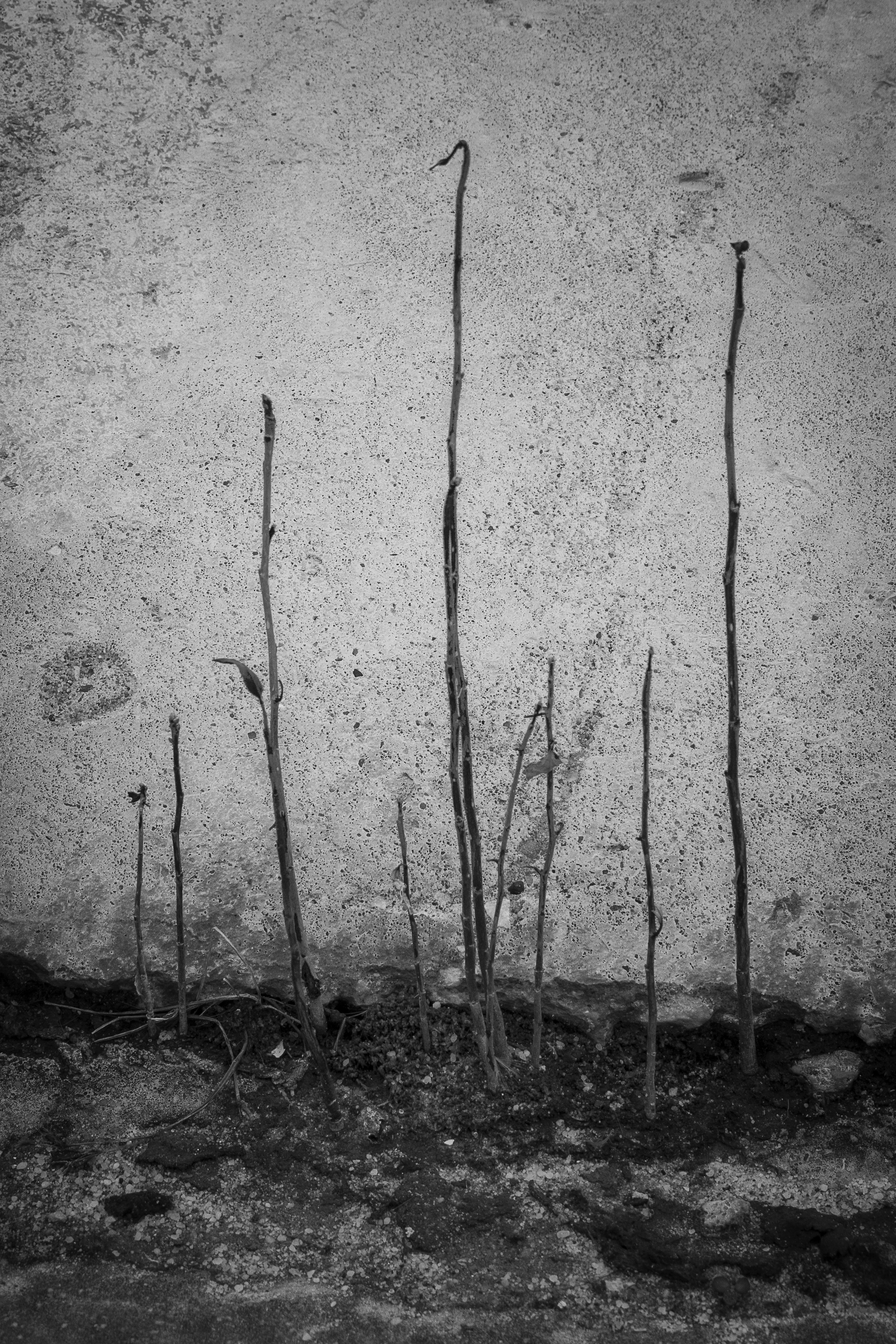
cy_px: 672
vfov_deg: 17.5
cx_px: 448
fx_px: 4368
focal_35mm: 117
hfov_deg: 11.7
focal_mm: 42.73
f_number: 9
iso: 320
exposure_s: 1/320
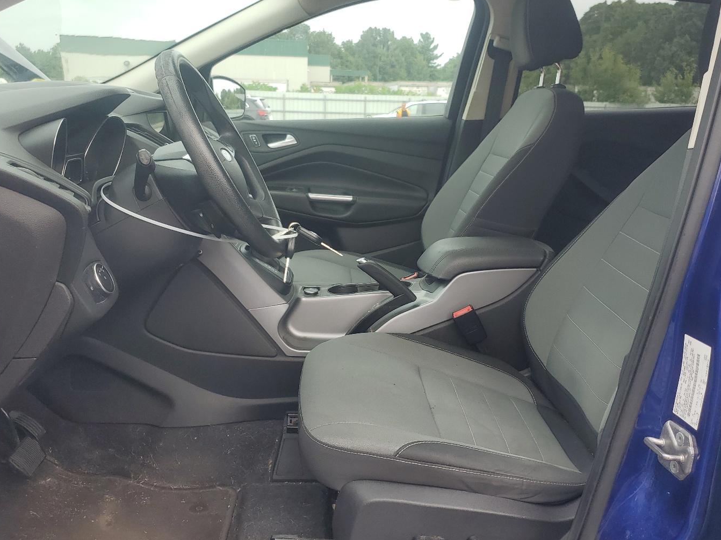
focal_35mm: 31
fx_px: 646
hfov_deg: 58.4
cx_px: 354
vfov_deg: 45.4
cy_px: 279
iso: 50
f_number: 1.5
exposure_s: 1/588
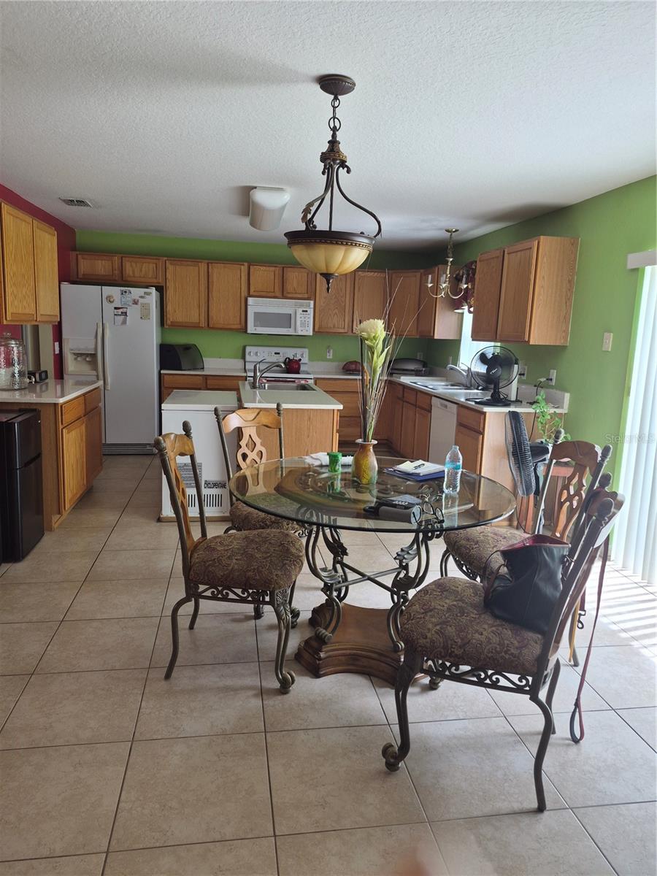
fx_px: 582
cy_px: 438
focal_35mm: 23
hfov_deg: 58.9
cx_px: 328
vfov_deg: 73.9
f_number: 1.8
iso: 40
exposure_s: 1/180
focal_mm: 5.4
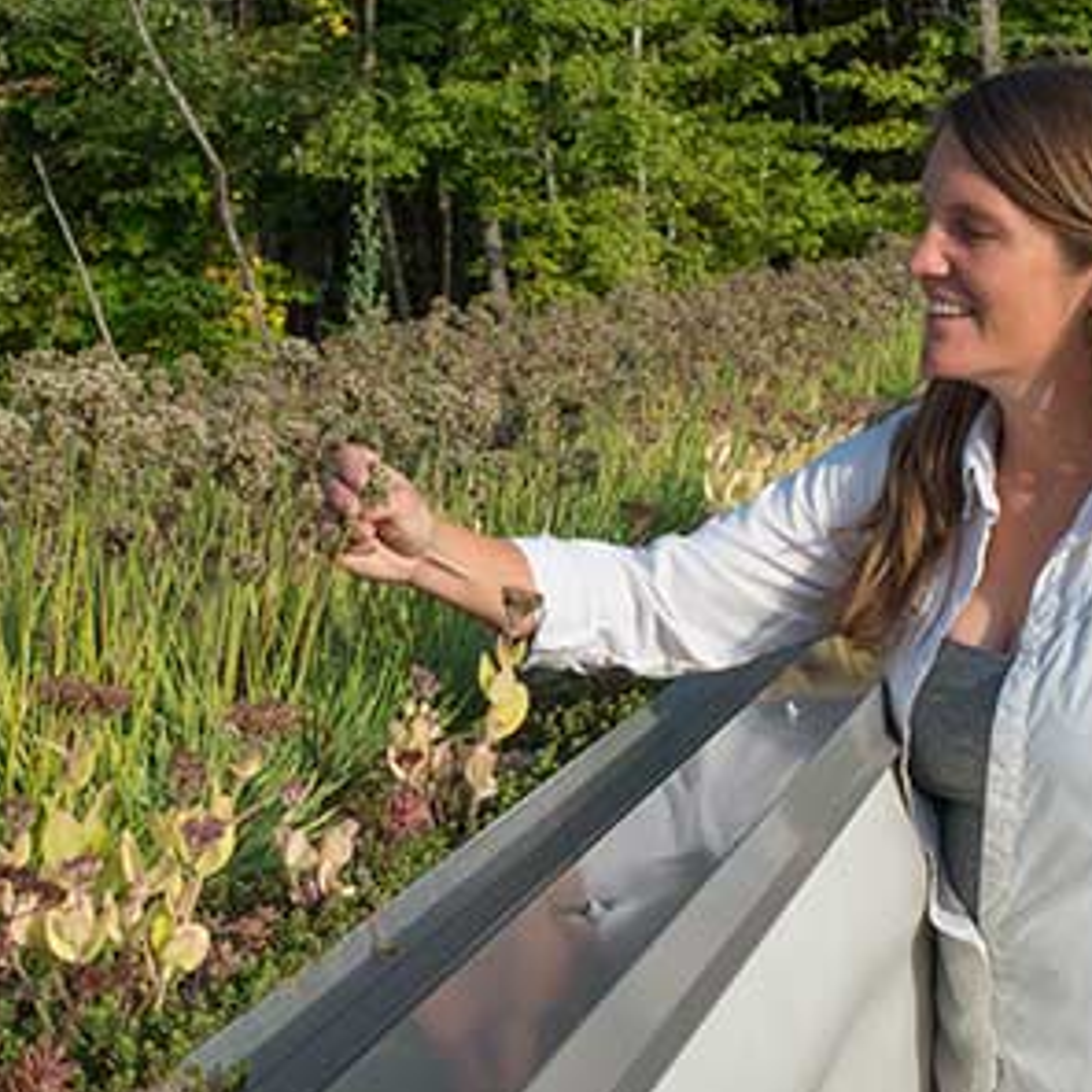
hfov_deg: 28.6
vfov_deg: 28.6
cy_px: 592
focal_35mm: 60
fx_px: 2141
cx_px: 564
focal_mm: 36
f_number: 19
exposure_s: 1/350
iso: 400
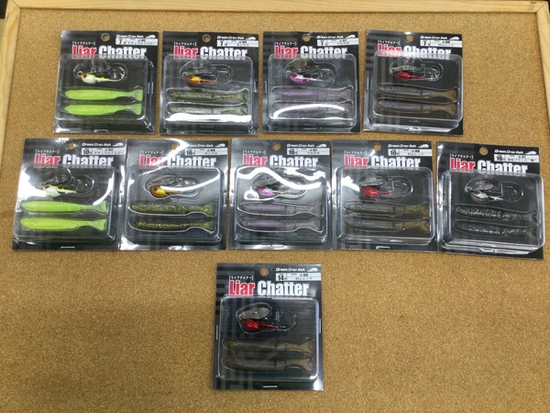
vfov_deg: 45.4
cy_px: 206
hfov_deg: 58.4
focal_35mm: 31
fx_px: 493
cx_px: 275
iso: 32
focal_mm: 3.3
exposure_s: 1/30
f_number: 2.4
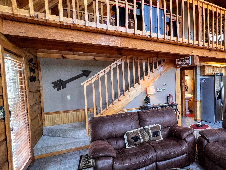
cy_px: 92
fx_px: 144
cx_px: 187
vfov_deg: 61.0
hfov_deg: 67.7
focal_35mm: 22
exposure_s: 1/60
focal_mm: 1.57
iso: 250
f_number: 1.8
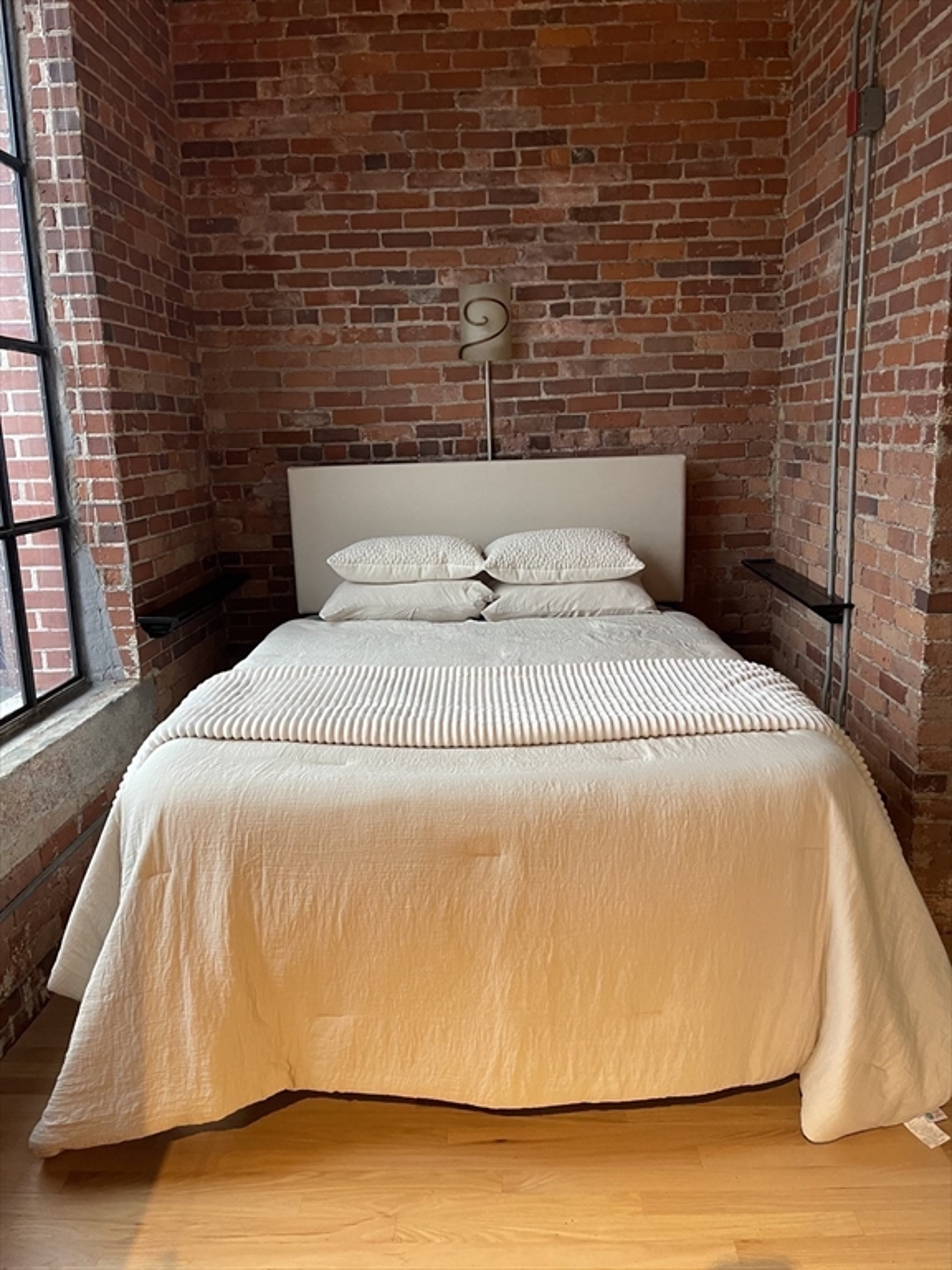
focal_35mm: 25
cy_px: 635
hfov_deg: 54.9
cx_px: 476
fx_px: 917
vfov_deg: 69.4
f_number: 1.6
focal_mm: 5.1
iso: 320
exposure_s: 1/60
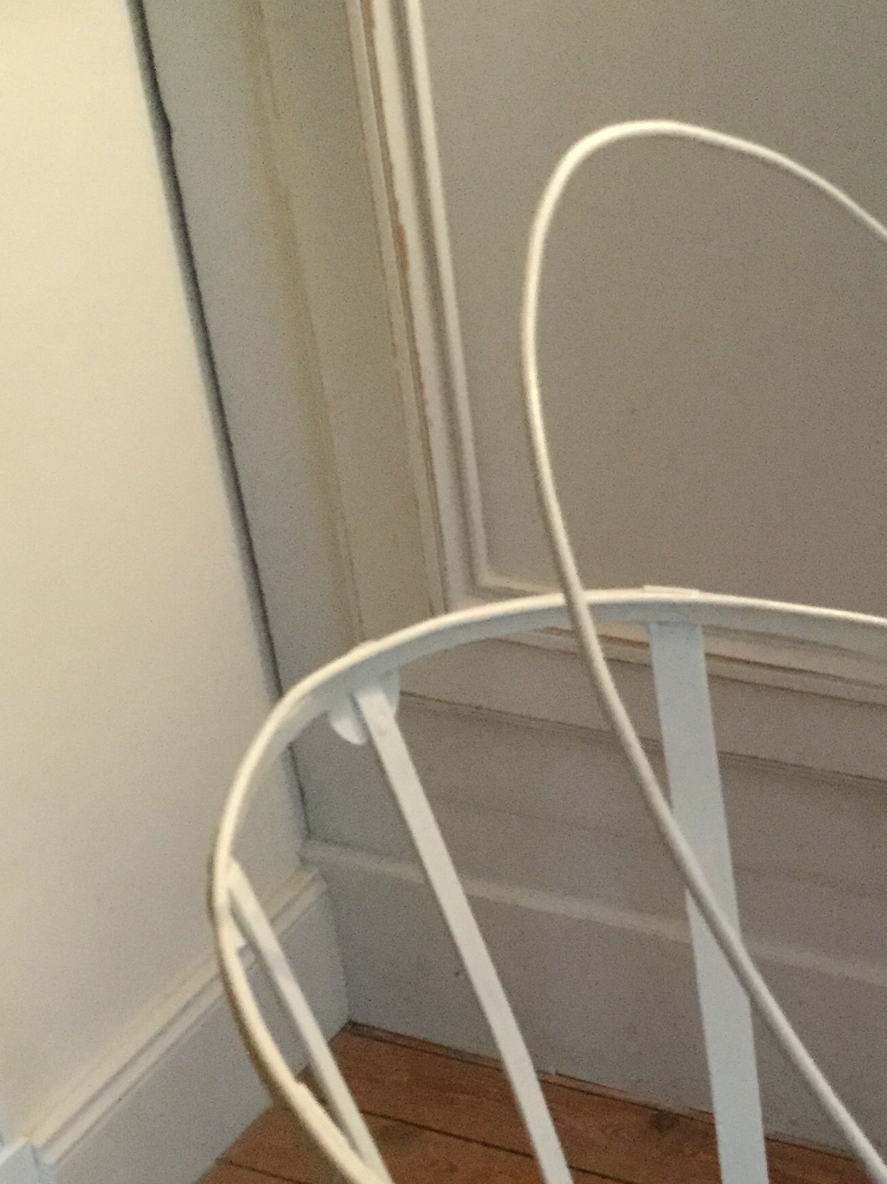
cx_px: 781
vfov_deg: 32.7
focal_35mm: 58
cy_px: 854
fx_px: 1982
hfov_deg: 24.6
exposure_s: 1/17
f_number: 2.4
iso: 320
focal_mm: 3.3
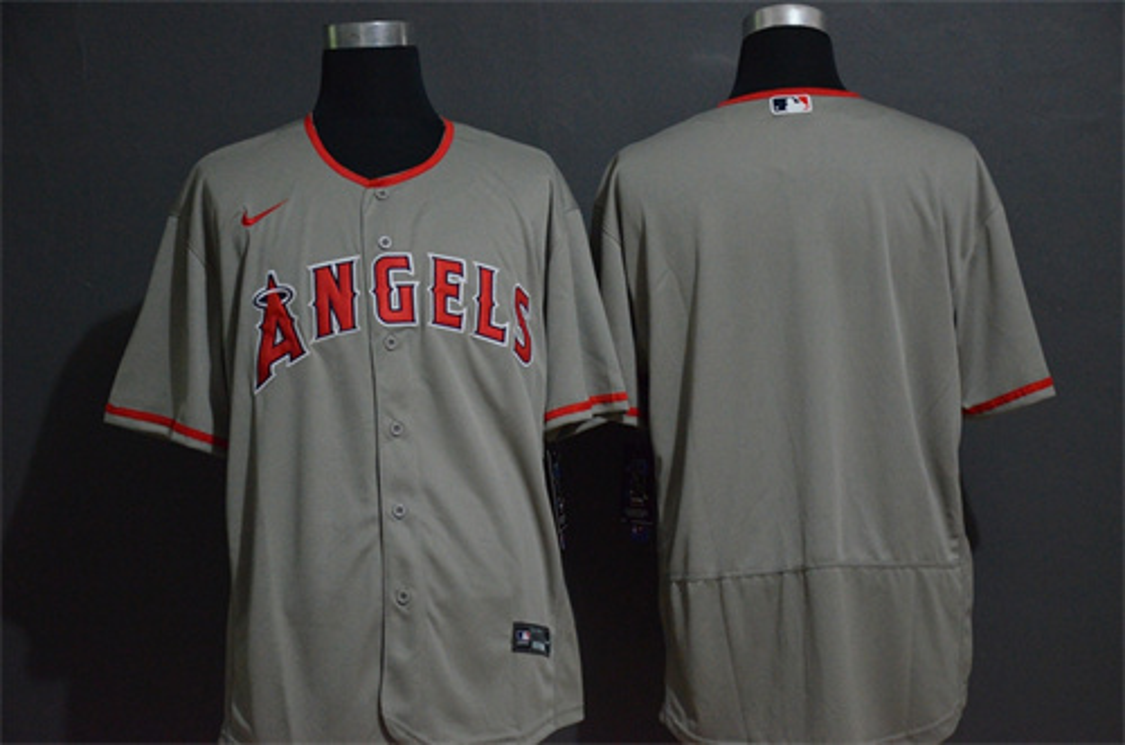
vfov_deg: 18.1
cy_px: 372
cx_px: 562
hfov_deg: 27.0
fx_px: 2339
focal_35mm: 75
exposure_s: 1/50
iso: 4000
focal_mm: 50
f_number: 4.8
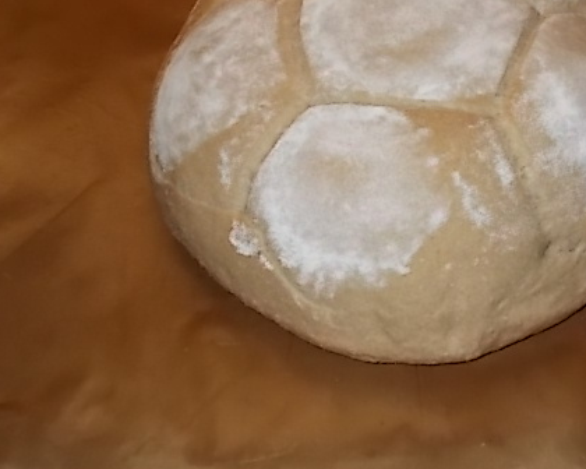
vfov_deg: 26.1
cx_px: 440
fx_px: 1006
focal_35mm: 58
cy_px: 166
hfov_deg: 31.9
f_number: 3.9
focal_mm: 6.9
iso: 200
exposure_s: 1/30
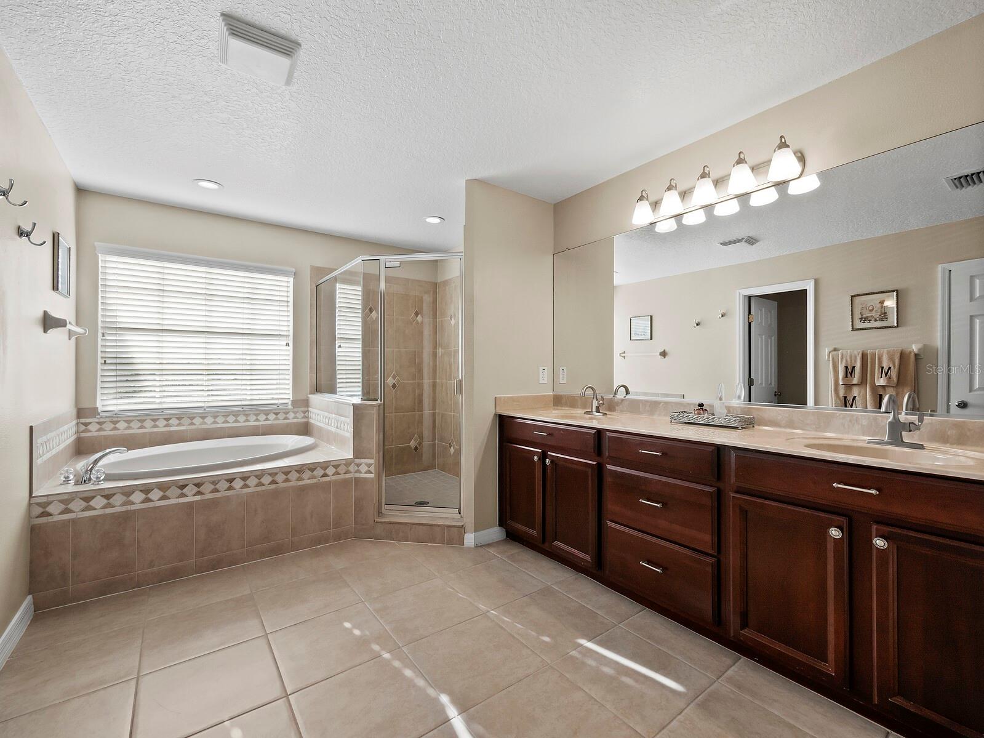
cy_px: 369
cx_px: 492
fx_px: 398
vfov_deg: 85.7
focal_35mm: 14
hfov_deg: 102.1
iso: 400
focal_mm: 7
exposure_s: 1/10
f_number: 11
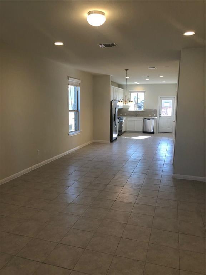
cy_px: 138
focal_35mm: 28
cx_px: 103
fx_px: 222
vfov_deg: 63.4
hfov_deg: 49.7
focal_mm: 4
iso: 64
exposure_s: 1/120
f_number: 1.8
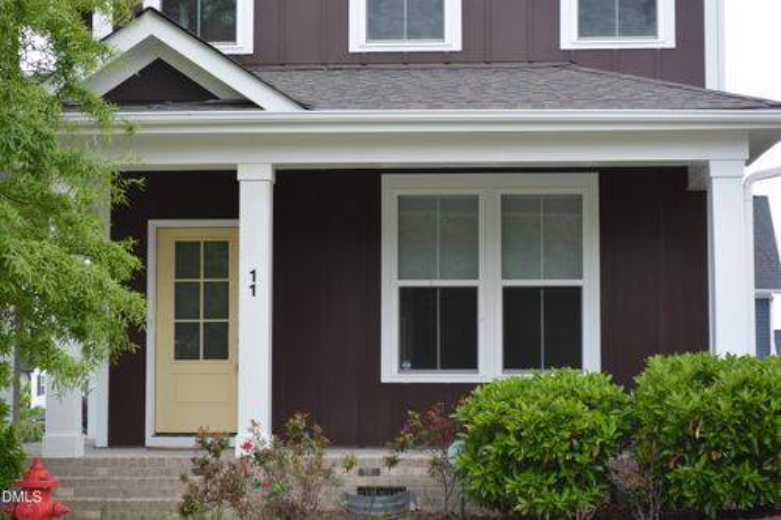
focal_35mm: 82
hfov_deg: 24.6
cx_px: 390
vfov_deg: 16.5
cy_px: 260
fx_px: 1789
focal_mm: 55
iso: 200
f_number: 6.3
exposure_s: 1/160
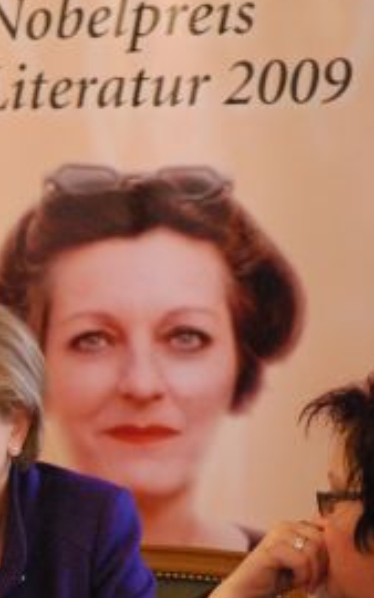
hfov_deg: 3.2
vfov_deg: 5.1
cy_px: 489
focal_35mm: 408
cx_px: -451
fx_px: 6647
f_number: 4.5
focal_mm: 90
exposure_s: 1/25
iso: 1600
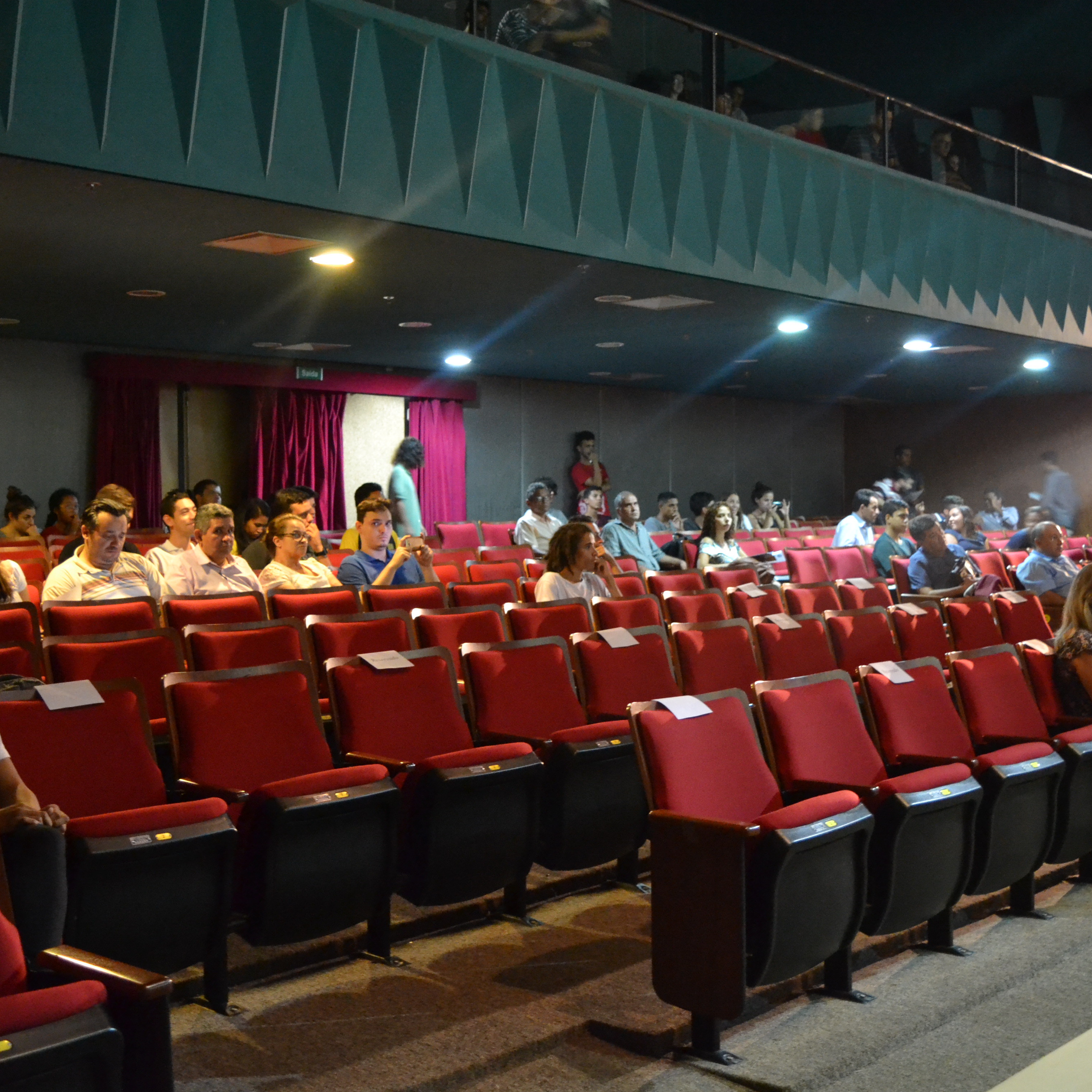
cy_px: 550
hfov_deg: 37.8
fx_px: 1593
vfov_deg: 37.8
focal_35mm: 45
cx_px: 587
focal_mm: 23
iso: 3200
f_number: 3.8
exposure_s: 1/13
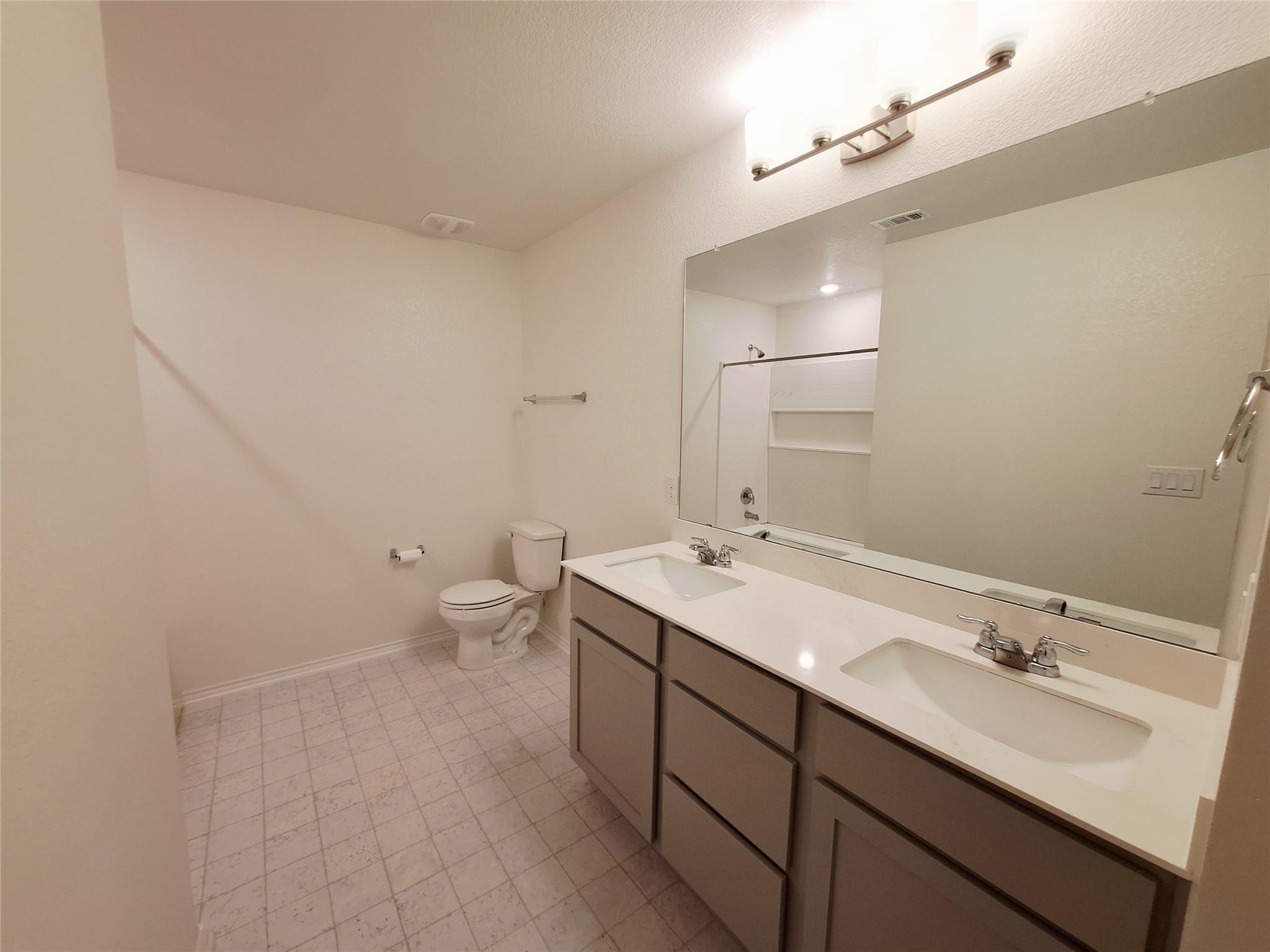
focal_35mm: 13
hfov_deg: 106.2
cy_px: 476
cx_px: 635
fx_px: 477
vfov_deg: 89.9
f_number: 2.2
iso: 50
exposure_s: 1/60
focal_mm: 1.74
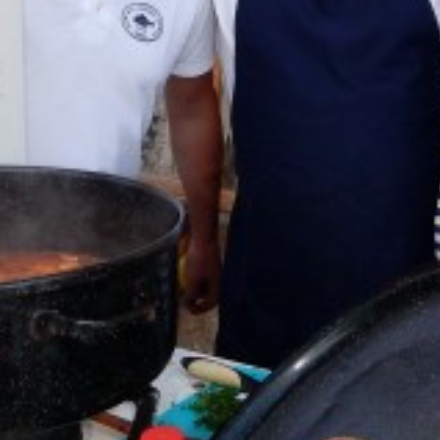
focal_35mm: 82
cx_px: 255
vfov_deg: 20.5
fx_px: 1179
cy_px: 11
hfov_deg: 21.1
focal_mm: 4
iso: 125
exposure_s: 1/50
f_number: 3
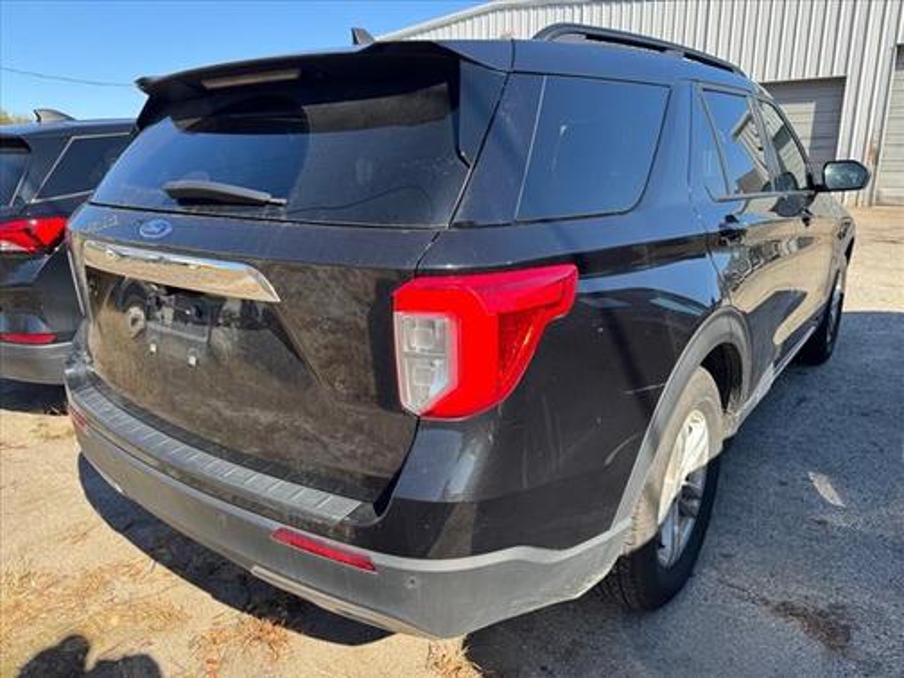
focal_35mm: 24
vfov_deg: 56.8
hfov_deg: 71.6
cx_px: 452
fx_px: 627
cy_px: 339
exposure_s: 1/912
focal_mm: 6.76
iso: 80
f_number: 1.78
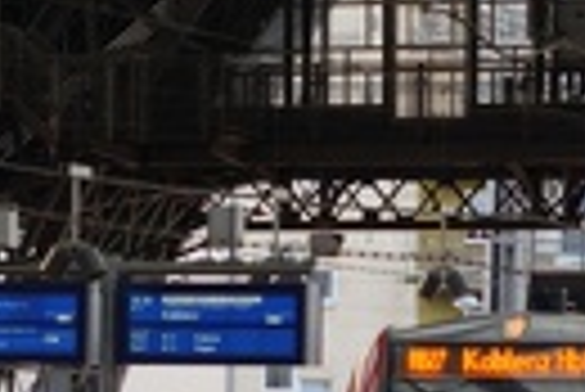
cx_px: 684
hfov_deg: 6.7
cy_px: 333
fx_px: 4945
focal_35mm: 304
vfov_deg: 4.5
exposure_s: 1/160
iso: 160
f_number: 5
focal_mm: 50
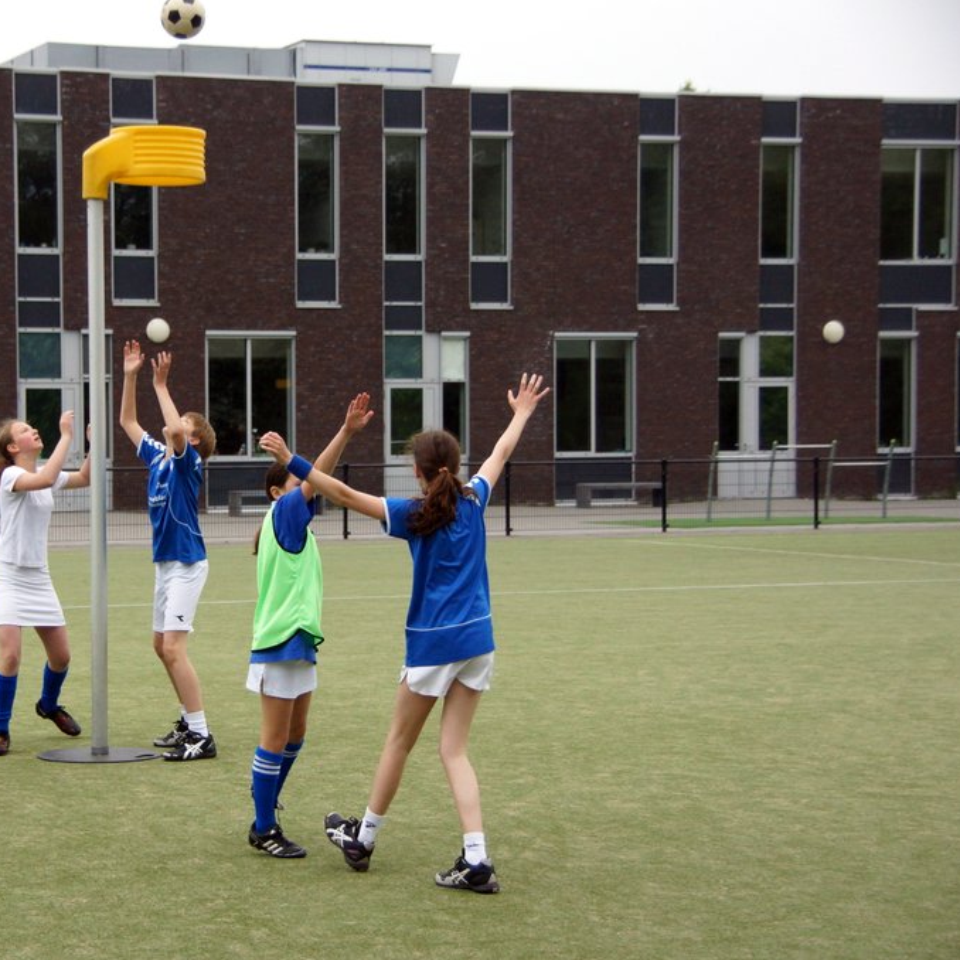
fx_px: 2416
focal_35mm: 77
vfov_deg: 22.5
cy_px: 481
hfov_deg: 22.3
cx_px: 278
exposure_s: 1/1000
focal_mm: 40
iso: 800
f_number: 4.5
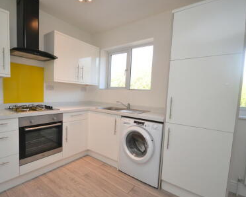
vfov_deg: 73.8
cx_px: 104
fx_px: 131
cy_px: 103
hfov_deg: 85.7
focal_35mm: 18
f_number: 5
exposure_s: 1/100
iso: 400
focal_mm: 10
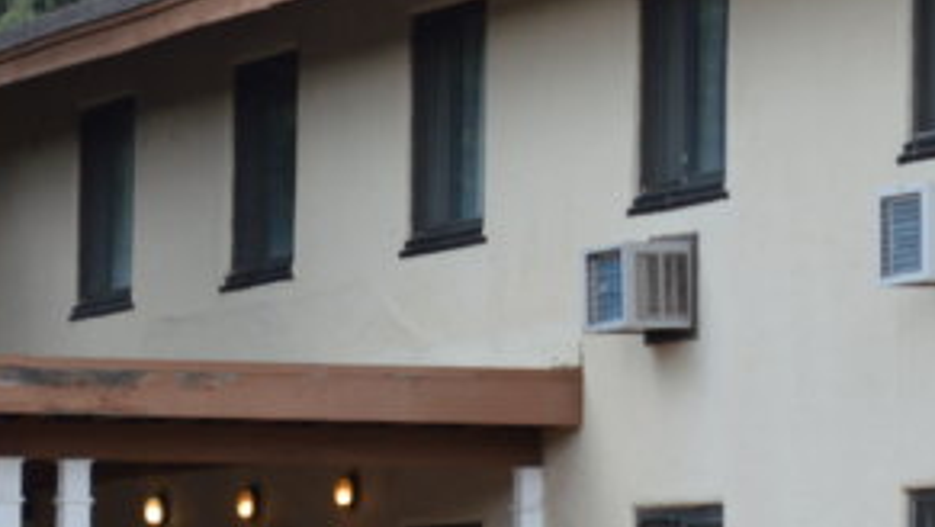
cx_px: 431
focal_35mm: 304
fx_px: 7536
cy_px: 490
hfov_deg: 7.1
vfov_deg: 4.0
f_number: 5.6
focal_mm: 55
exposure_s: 1/125
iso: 360
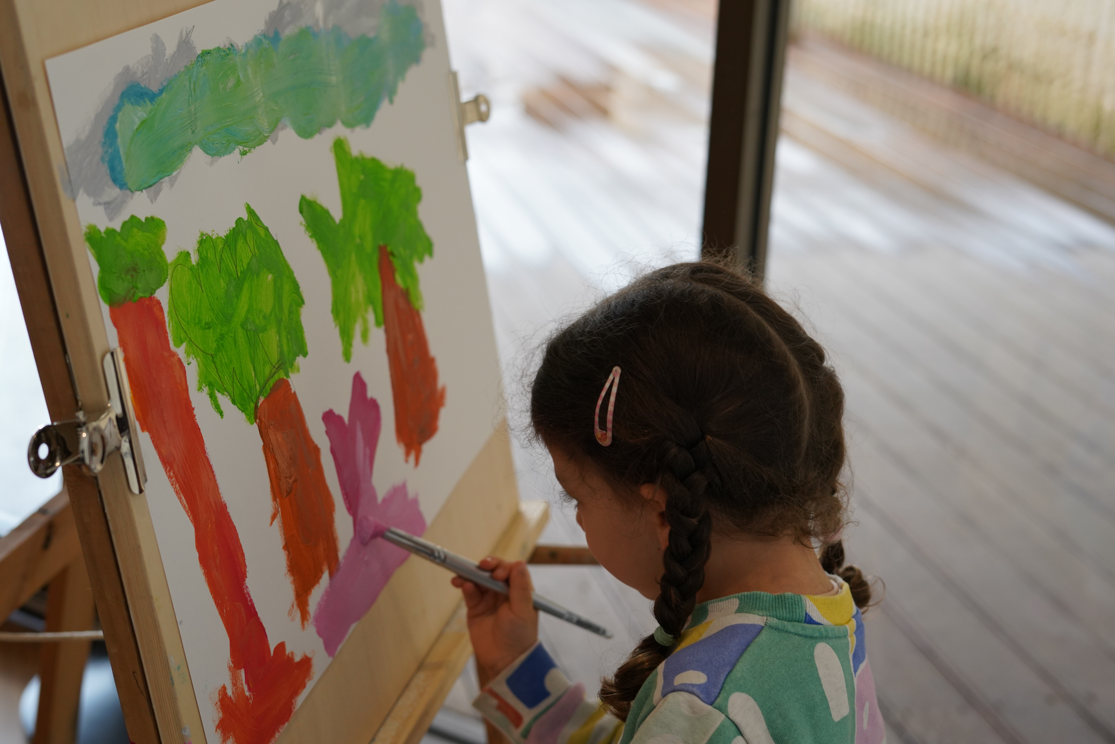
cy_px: 372
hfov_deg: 39.6
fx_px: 1549
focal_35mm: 50
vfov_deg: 27.0
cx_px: 558
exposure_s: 1/160
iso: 1000
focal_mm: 50
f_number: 4
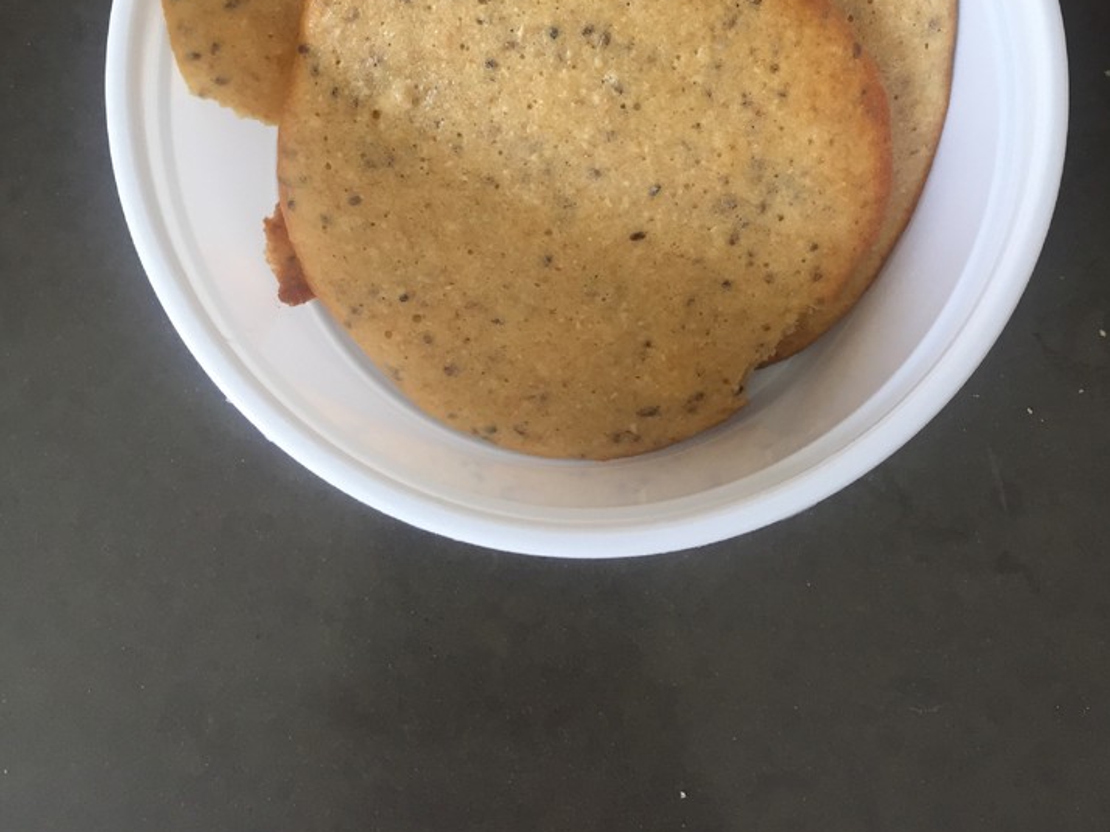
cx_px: 557
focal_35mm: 39
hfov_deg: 47.9
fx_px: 1250
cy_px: 132
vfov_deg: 35.3
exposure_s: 1/33
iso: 80
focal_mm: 4.15
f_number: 2.2
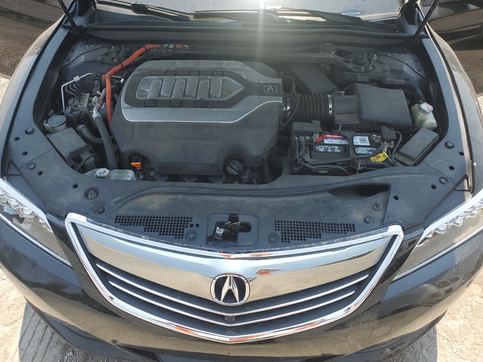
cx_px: 242
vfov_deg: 53.1
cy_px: 181
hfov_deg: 67.3
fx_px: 363
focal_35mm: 26
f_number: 1.5
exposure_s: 1/1111
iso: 50
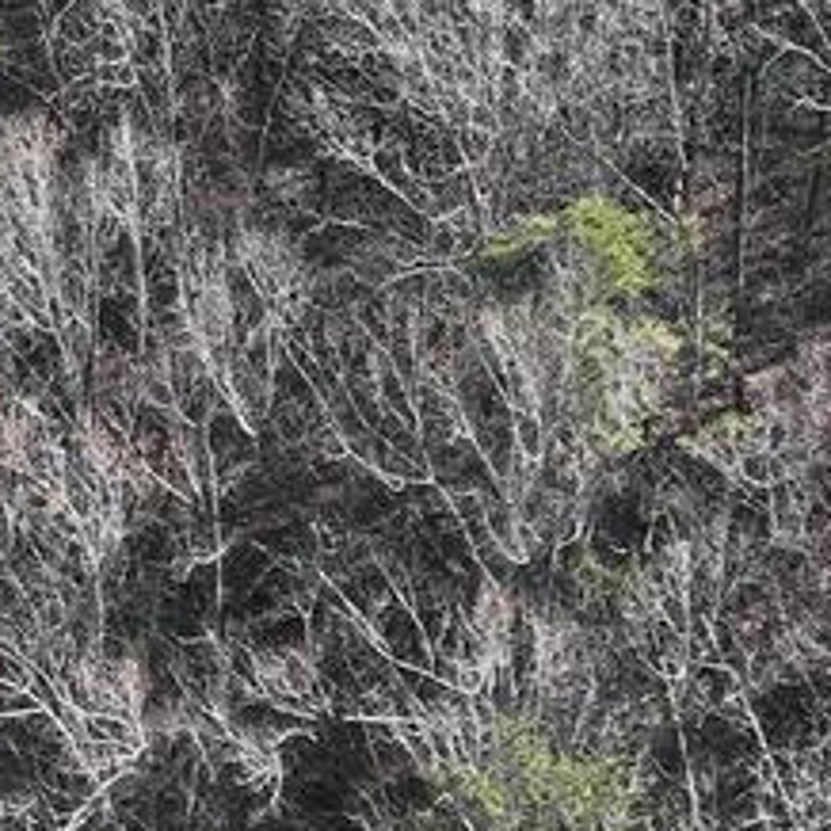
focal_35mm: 140
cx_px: -57
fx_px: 3802
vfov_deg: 11.5
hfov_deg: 12.3
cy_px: -726
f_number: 2.8
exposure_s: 1/1600
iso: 300
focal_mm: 12.29
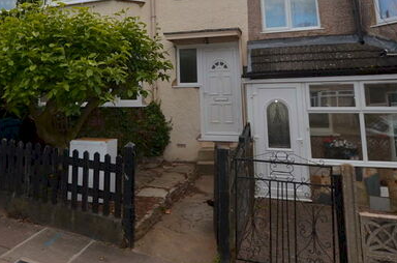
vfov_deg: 39.3
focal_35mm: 31
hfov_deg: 57.8
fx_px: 346
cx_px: 120
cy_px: 40
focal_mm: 11.5
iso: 100
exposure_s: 1/200
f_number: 6.3
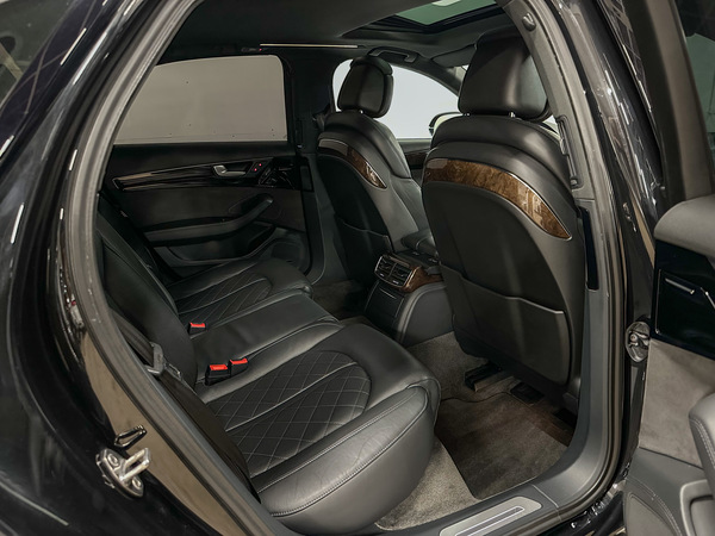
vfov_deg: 56.8
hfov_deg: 71.6
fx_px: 496
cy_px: 268
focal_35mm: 24
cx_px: 358
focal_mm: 6.86
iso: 1600
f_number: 1.78
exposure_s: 1/25
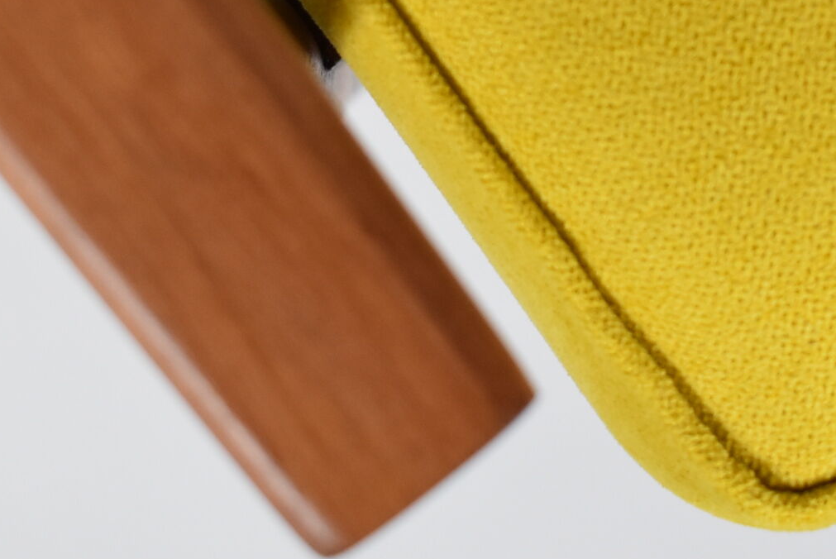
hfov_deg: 14.4
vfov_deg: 9.6
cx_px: 459
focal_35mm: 142
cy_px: -4
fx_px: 3300
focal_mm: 32
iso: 800
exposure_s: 1/125
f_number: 5
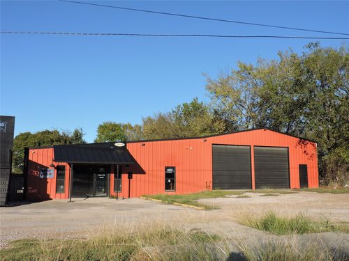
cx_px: 174
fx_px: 333
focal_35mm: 33
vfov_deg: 42.9
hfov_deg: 55.4
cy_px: 130
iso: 100
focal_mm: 5.9
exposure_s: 1/1000
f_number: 3.2
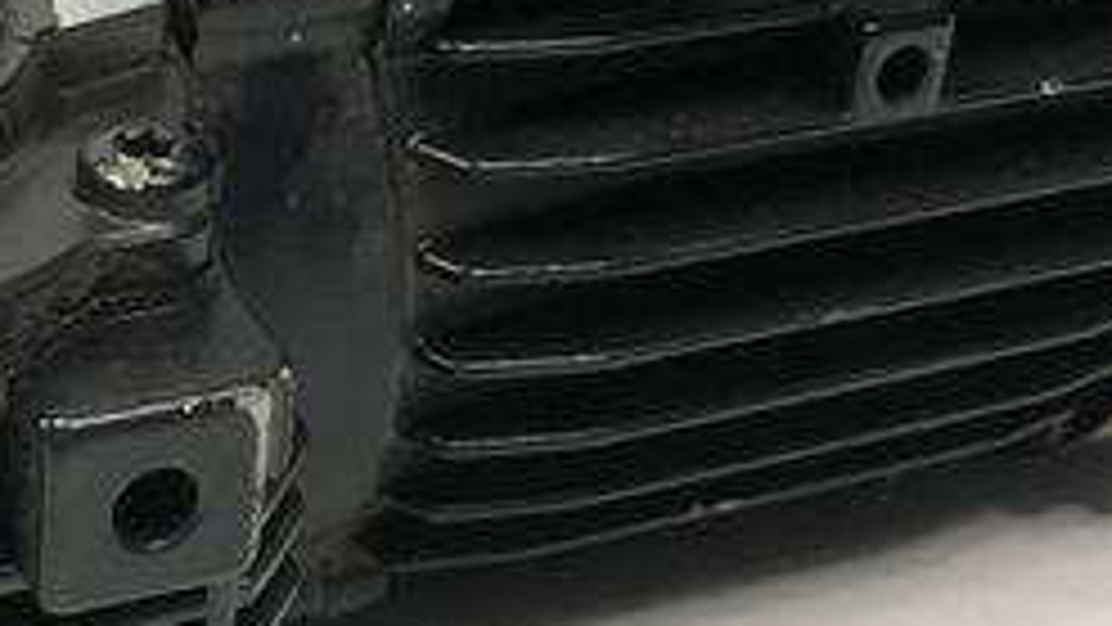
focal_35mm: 79
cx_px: 239
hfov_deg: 26.4
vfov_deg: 15.3
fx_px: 2330
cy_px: 221
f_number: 1.8
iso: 25
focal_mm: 4
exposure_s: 1/33
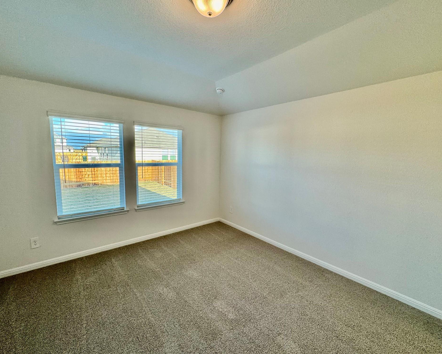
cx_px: 218
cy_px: 178
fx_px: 196
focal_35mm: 15
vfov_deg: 84.0
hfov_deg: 96.8
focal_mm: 2.22
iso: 80
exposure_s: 1/120
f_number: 2.2
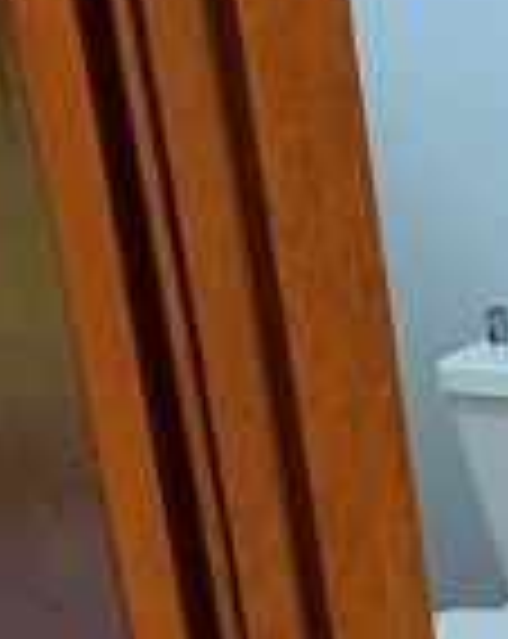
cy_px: 288
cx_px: 1142
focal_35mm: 74
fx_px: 1395
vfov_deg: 25.8
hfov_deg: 14.9
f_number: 2.2
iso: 400
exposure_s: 1/60
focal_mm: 2.22
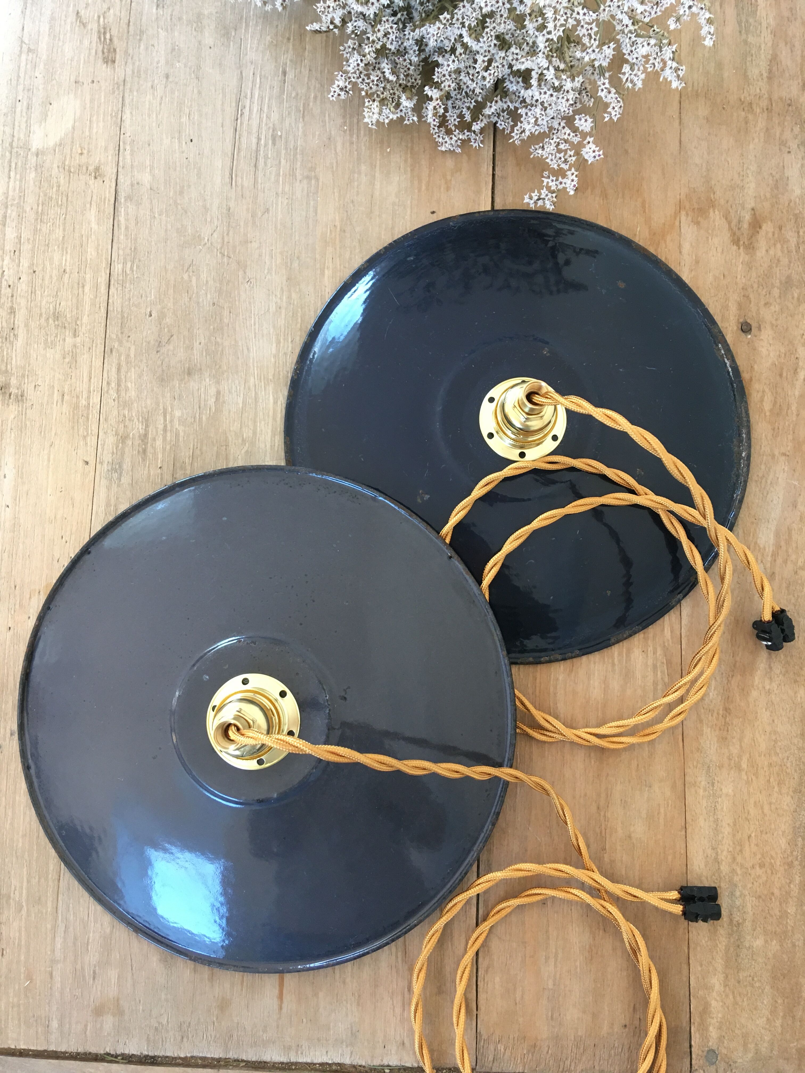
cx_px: 402
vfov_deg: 61.7
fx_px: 899
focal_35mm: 29
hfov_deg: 48.2
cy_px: 536
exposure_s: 1/33
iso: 64
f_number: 2.2
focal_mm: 4.15
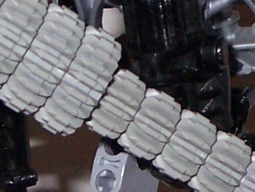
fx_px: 1784
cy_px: 135
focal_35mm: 242
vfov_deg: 6.1
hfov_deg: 8.2
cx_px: 184
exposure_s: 1/60
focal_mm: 6.4
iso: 125
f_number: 3.9
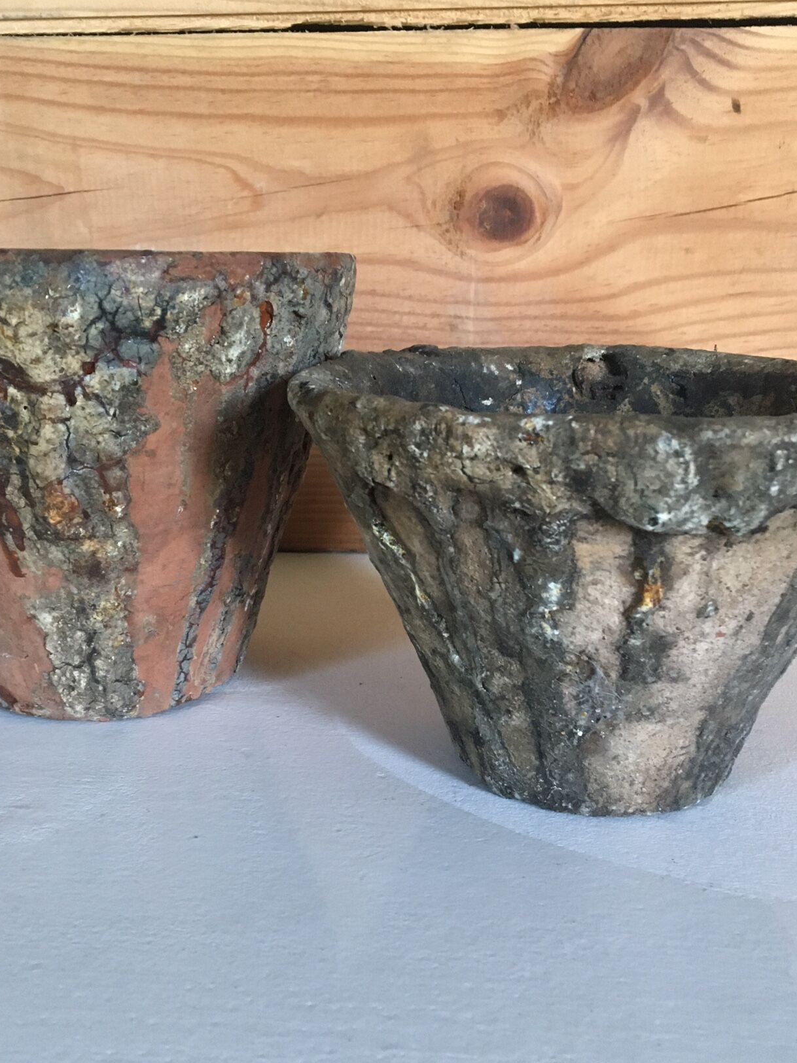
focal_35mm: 36
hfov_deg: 39.6
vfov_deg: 51.3
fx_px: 1105
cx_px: 343
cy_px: 519
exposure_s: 1/20
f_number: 2.2
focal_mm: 4.15
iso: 200
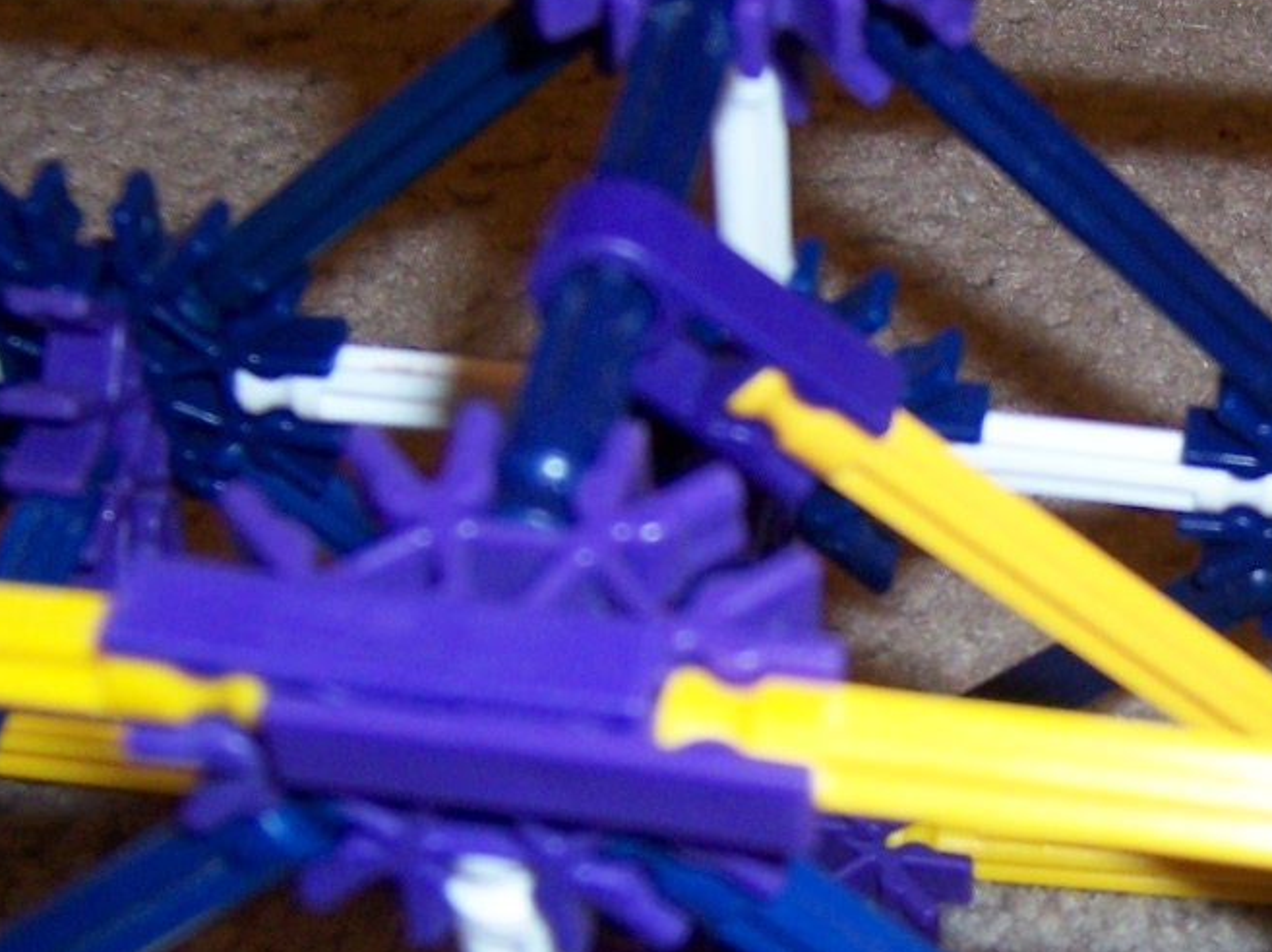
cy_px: 635
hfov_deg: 24.2
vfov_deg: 18.8
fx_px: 2865
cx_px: 1185
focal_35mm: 78
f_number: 2.8
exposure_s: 1/60
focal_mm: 5.5
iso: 140
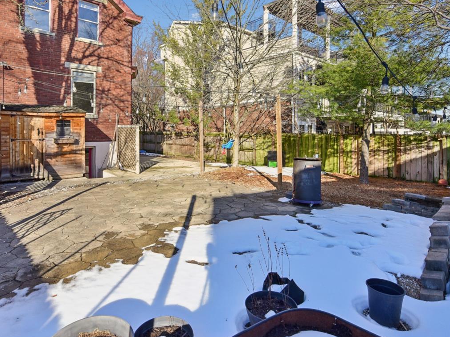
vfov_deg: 64.5
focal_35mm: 20
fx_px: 260
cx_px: 198
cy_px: 117
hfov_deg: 81.4
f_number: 8
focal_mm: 14
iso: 400
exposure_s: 1/320
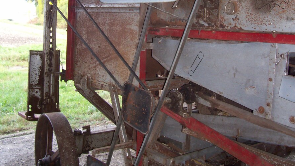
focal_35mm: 50
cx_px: 148
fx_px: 391
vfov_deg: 23.3
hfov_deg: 41.3
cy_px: 17
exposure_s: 1/64
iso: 80
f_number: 2.7
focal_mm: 5.6
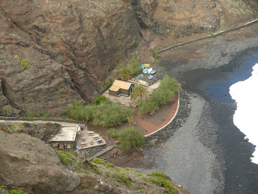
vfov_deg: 18.9
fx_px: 581
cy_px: 97
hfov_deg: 25.0
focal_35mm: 78
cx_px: 129
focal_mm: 16.5
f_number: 3.6
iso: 100
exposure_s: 1/100
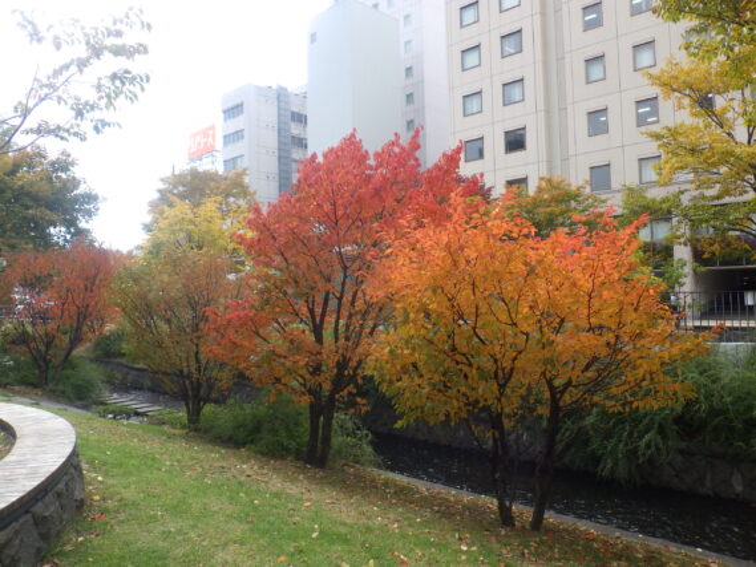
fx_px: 612
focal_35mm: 28
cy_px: 284
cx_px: 378
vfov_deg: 49.8
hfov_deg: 63.4
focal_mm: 5
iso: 125
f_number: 4.2
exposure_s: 1/200
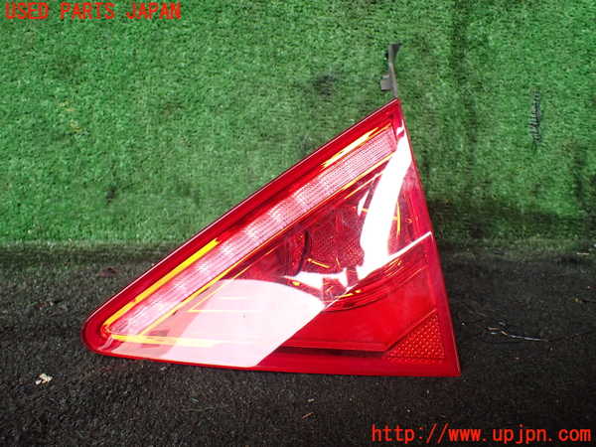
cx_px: 298
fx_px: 517
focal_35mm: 30
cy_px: 224
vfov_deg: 46.8
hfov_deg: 60.0
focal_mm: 5.4
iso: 400
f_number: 2.3
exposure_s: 1/125
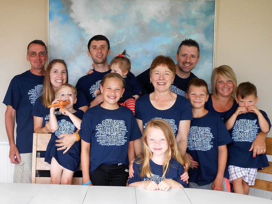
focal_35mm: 26
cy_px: 102
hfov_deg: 67.3
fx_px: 204
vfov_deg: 53.1
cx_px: 136
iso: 80
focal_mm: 4.6
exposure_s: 1/40
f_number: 3.5
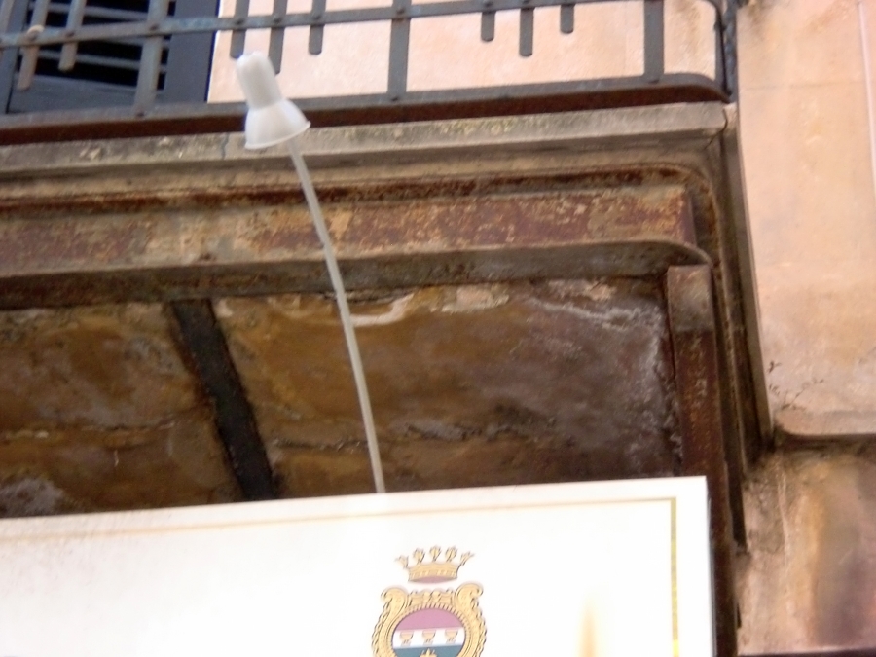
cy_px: 328
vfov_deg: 14.0
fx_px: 2682
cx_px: 438
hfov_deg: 18.5
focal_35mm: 106
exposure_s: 1/100
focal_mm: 18.9
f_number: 5.9
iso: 400
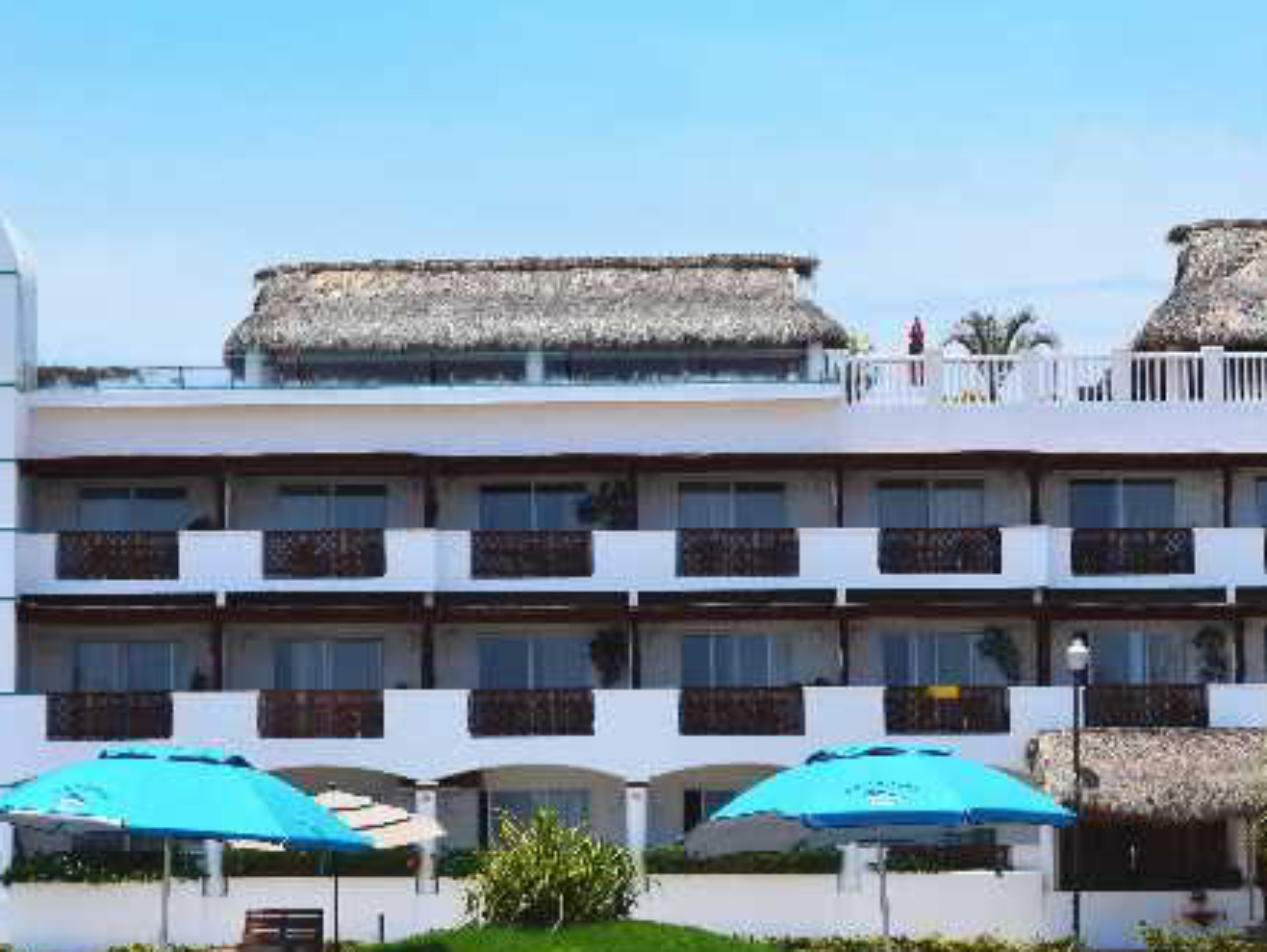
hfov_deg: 21.3
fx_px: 3366
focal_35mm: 92
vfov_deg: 16.1
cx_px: 545
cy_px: 627
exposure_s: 1/500
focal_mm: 35
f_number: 11
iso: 280
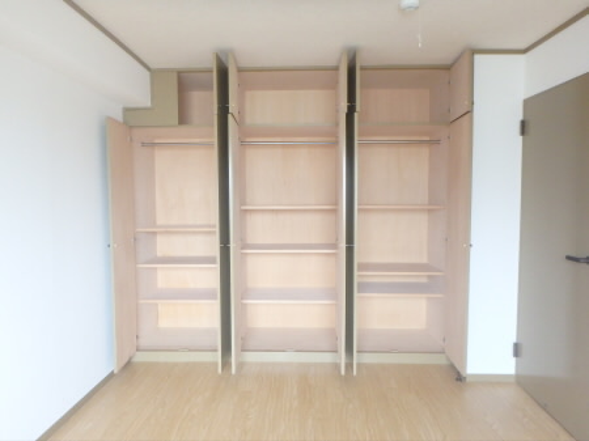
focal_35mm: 21
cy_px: 220
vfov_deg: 63.4
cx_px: 294
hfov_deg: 79.0
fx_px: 357
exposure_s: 1/50
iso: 800
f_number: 3.5
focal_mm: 3.7
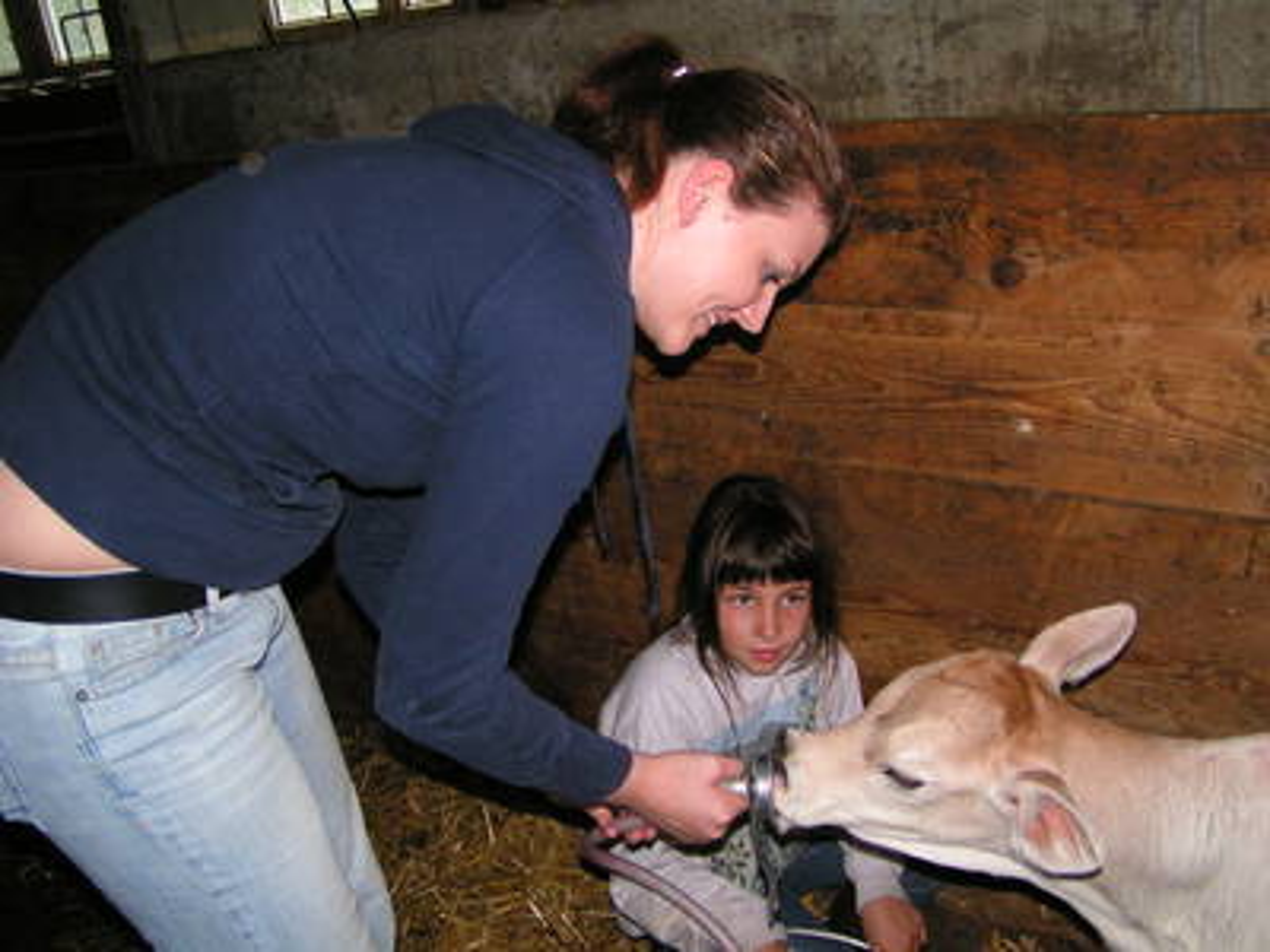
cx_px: 635
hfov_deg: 49.0
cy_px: 476
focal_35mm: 38
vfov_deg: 37.7
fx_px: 1394
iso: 200
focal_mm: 5.8
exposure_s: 1/40
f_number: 2.8
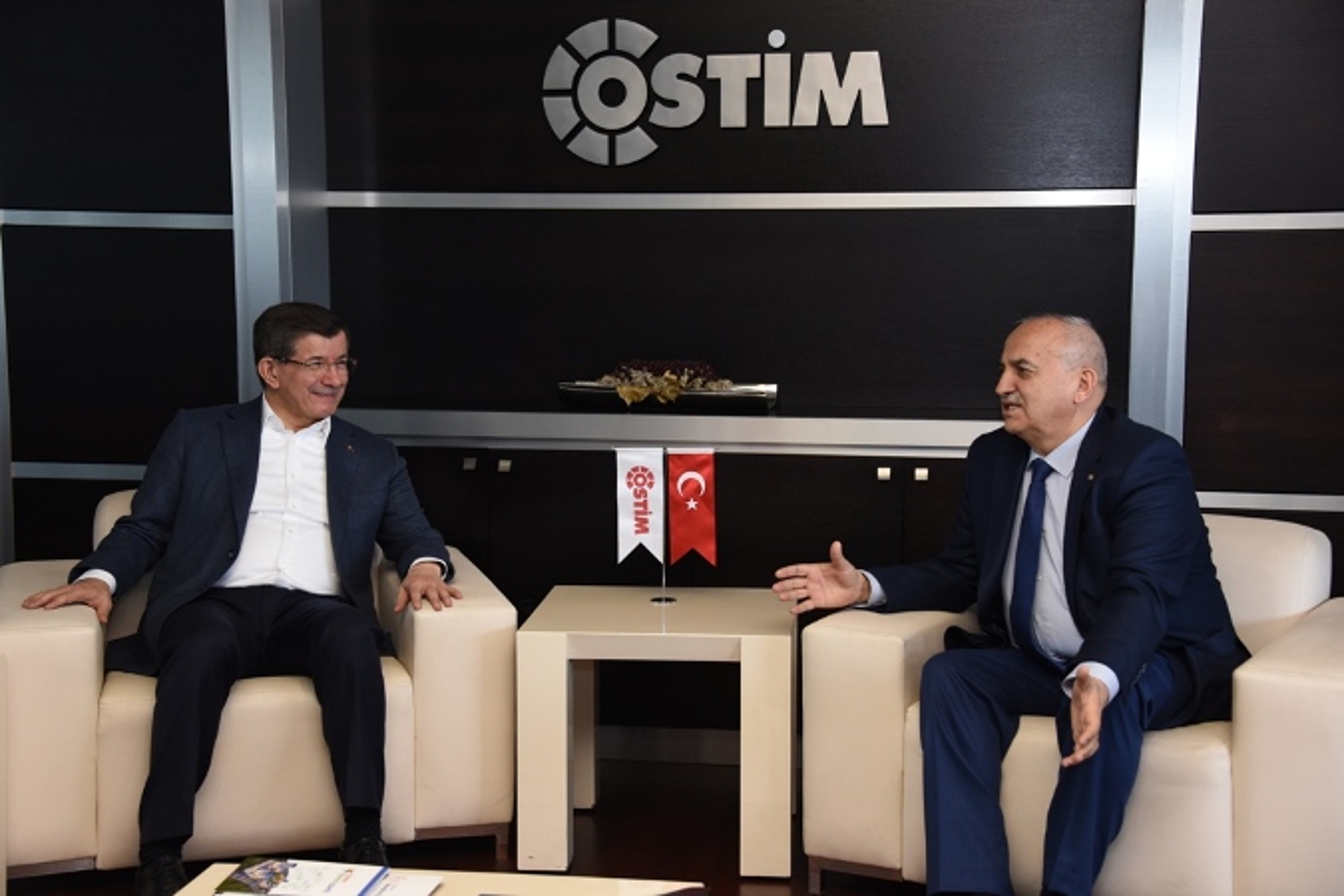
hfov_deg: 35.6
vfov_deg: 24.2
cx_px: 672
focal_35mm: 56
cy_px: 448
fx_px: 2091
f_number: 4.5
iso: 800
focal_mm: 56
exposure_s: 1/125
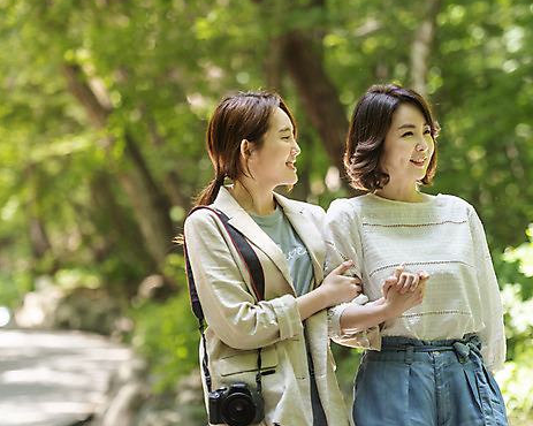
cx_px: 325
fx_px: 2223
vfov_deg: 10.9
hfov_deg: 13.7
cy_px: 215
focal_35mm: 141
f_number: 2.8
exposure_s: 1/400
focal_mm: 116
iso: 400
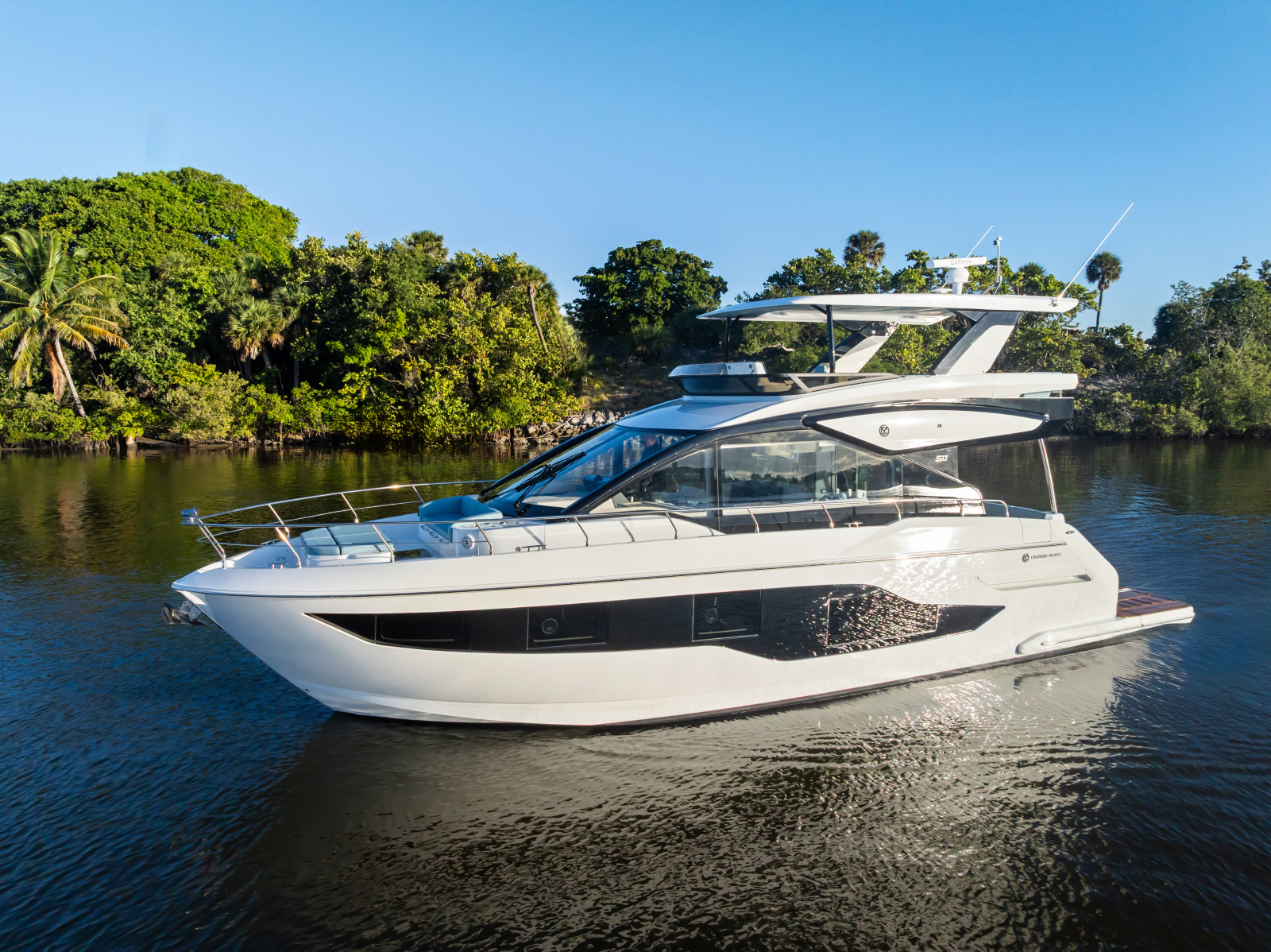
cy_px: 476
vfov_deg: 56.8
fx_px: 881
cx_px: 636
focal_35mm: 24
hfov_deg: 71.6
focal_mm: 12.29
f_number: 5
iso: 200
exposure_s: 1/160
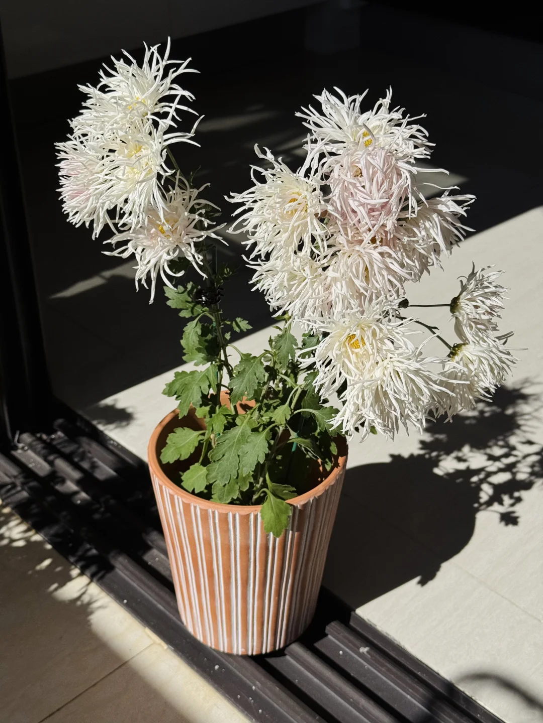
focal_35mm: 48
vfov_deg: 39.7
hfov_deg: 30.3
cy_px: 362
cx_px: 272
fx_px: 1004
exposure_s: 1/15385
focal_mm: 6.76
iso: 50
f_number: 1.78
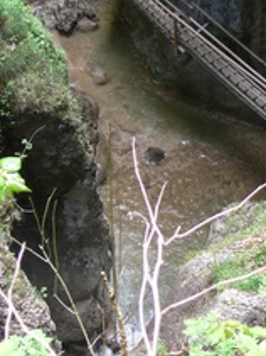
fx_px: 1415
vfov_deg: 13.8
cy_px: -93
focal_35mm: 138
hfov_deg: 10.7
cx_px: 178
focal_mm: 10.5
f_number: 3.2
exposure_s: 1/40
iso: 80
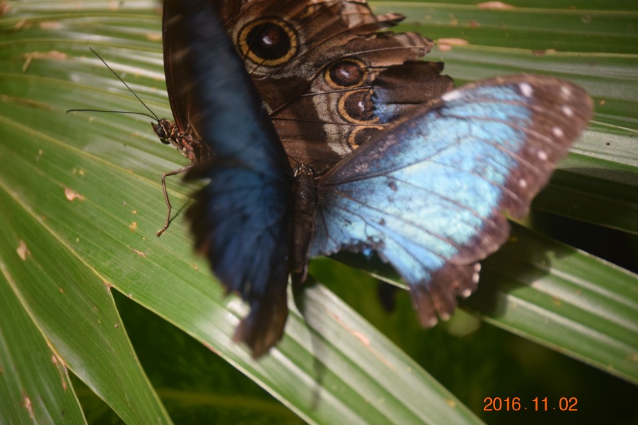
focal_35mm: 186
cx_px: 310
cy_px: 218
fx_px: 3295
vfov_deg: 7.4
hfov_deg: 11.1
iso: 800
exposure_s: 1/250
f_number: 4.8
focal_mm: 120
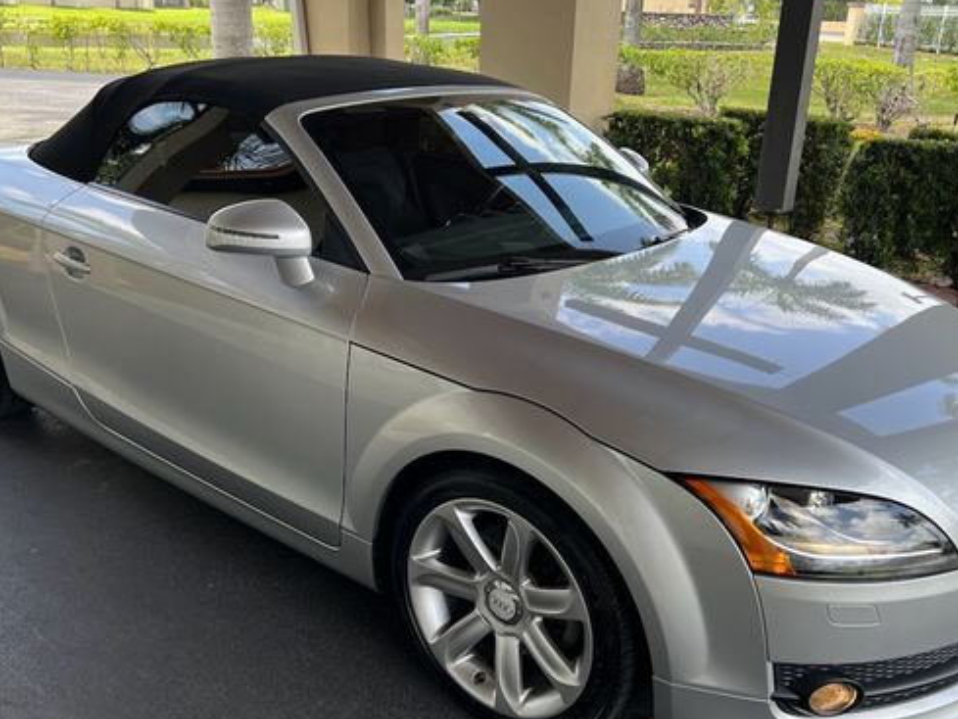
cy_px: 341
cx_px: 498
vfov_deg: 41.8
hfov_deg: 53.9
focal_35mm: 34
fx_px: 941
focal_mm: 5.7
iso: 50
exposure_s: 1/581
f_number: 1.5
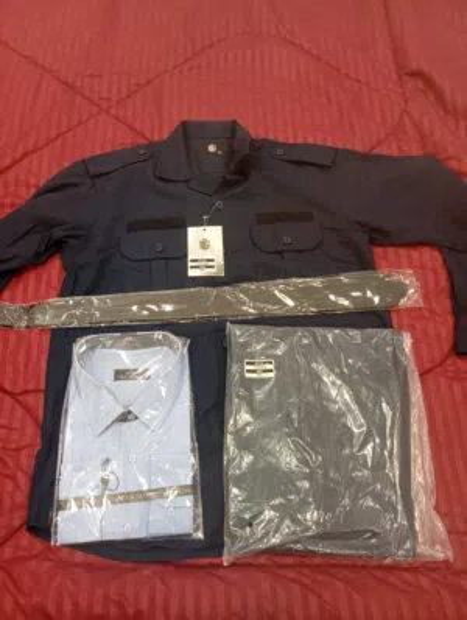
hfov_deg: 49.9
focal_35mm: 28
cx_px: 234
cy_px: 310
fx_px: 502
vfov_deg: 63.4
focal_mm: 4.22
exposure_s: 1/50
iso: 695
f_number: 1.8
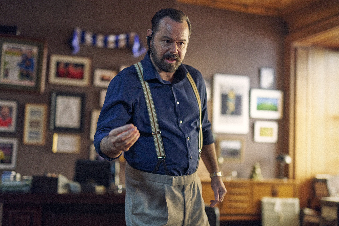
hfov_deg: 39.6
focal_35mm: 50
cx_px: 170
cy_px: 113
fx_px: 471
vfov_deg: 27.0
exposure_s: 1/250
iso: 2000
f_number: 1.4
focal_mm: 50
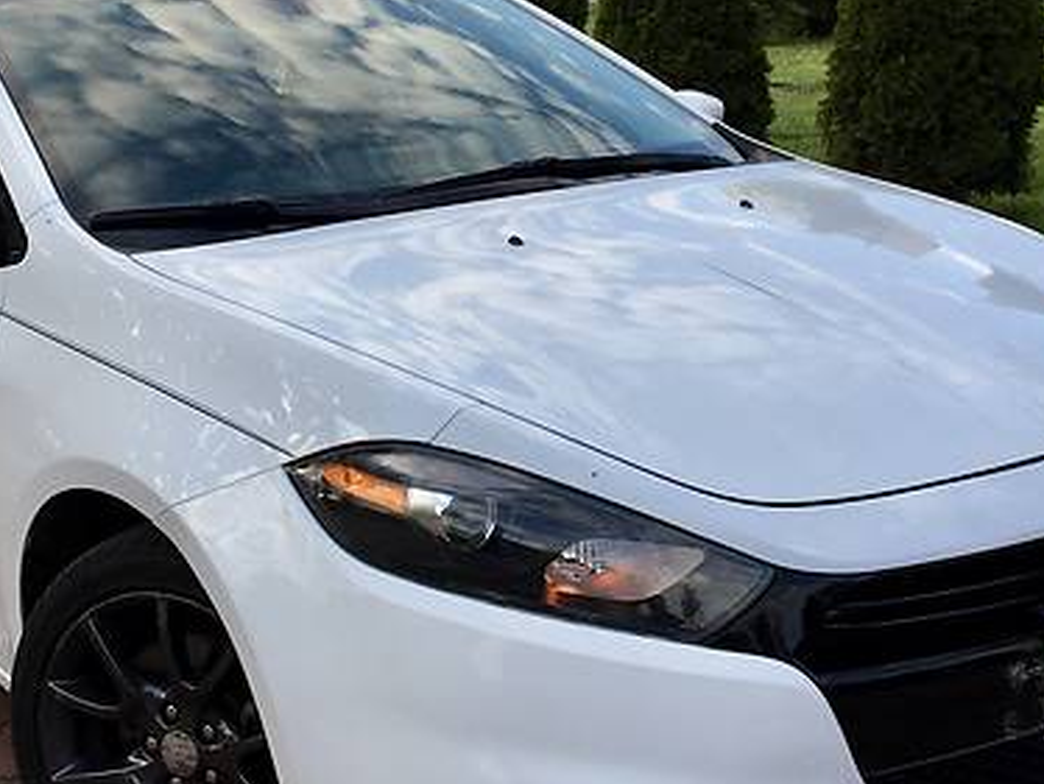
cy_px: 285
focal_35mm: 62
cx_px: 368
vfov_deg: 23.6
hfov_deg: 31.0
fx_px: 1871
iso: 25
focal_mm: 4.2
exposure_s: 1/366
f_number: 2.2
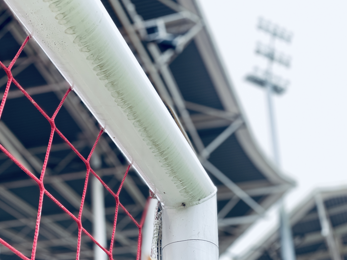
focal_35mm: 65
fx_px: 652
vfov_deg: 22.6
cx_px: 173
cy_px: 129
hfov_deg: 29.8
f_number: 2.2
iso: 32
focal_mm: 7.5
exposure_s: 1/121
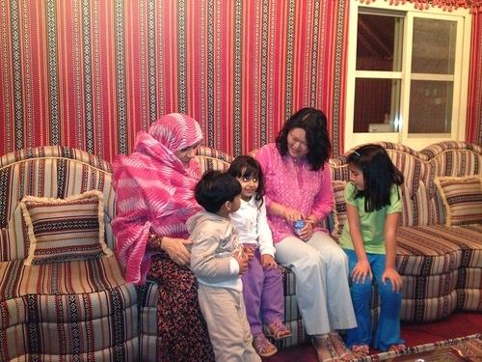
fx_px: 487
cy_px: 181
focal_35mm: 35
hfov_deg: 52.6
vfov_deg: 40.7
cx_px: 241
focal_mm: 4.28
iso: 400
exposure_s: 1/16
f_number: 2.4
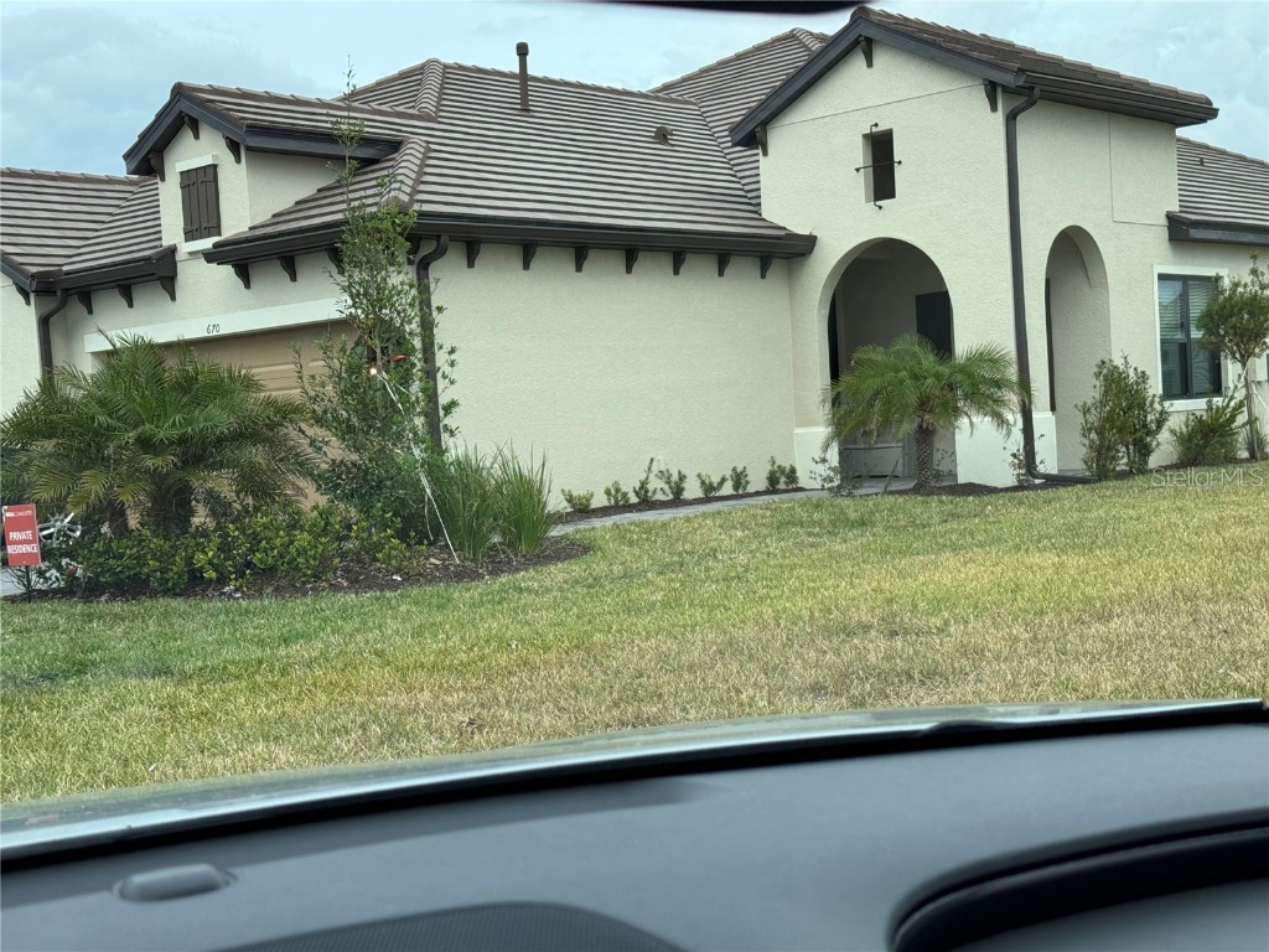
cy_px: 476
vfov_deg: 30.3
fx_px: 1760
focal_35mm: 48
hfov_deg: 39.7
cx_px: 634
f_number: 1.78
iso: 64
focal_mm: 6.76
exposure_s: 1/1339
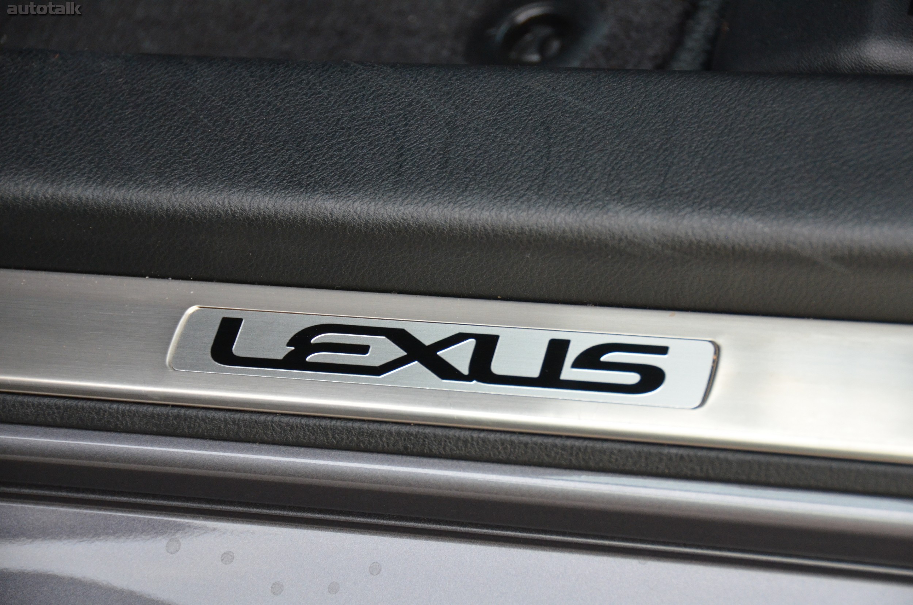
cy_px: 302
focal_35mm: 123
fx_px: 3113
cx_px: 456
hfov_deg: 16.7
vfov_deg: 11.1
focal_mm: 82
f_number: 5
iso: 1600
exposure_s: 1/250
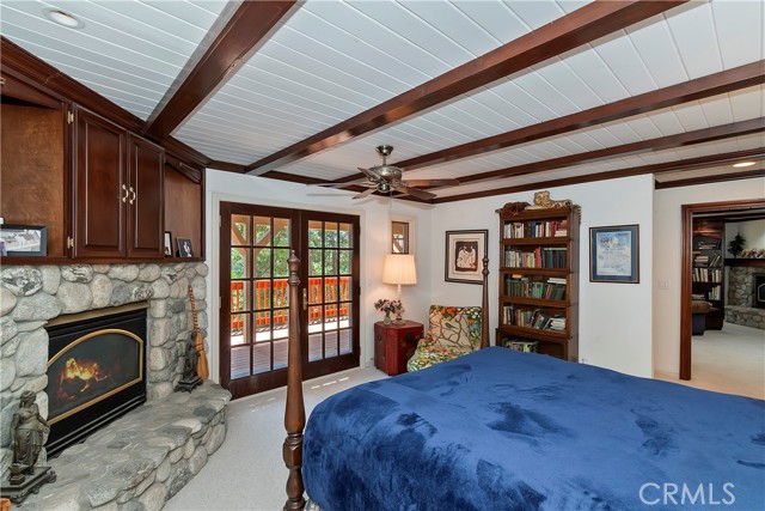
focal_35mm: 15
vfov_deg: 77.4
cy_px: 256
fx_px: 319
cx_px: 382
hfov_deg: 100.4
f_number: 8
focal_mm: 10
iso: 400
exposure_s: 1/30
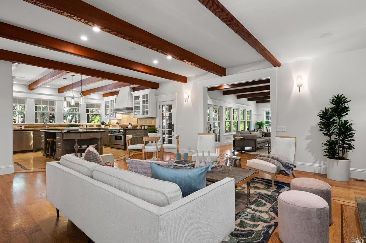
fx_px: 183
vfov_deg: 67.3
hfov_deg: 90.0
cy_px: 122
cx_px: 183
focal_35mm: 18
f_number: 11
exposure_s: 1/4
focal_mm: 18
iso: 400
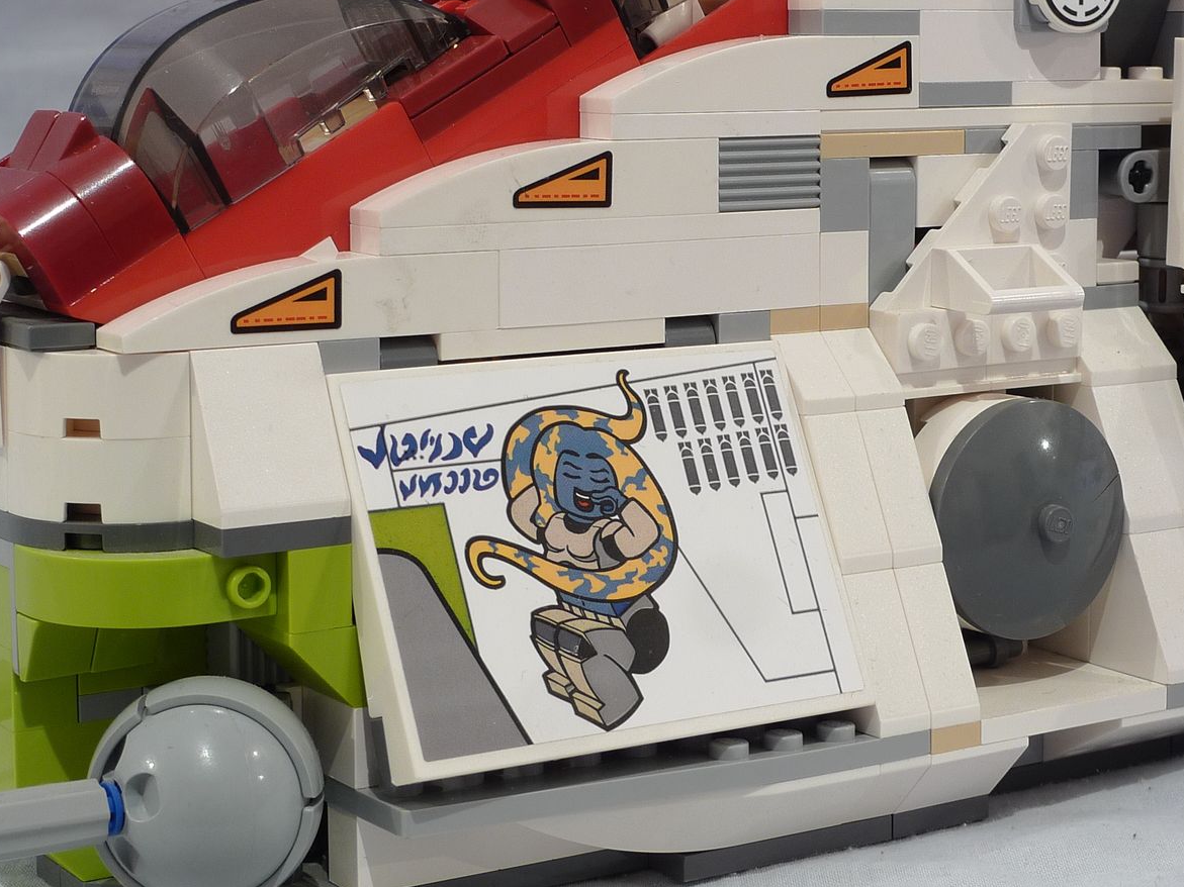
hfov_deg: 24.1
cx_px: 746
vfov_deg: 18.2
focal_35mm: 81
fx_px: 2770
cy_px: 287
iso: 80
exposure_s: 2.5
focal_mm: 11.1
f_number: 4.5
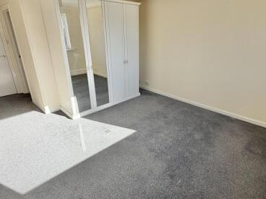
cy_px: 98
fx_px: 169
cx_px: 142
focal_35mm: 22
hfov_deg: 76.3
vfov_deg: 61.1
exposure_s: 1/502
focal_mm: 2.22
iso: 50
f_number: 2.2
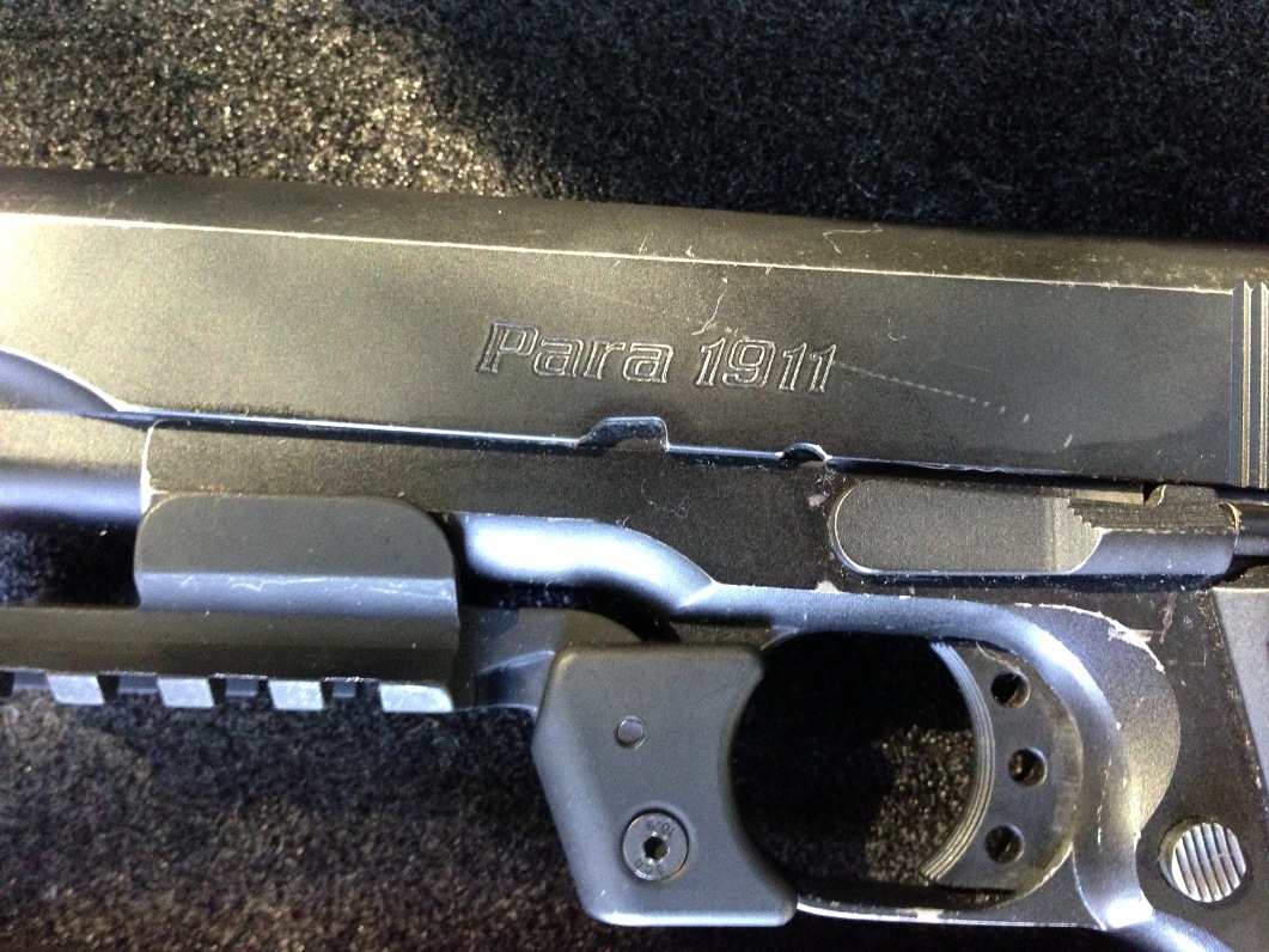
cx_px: 634
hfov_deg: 55.3
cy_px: 476
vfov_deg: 43.0
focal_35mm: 33
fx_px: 1210
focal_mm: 4.13
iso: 400
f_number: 2.4
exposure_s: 1/17
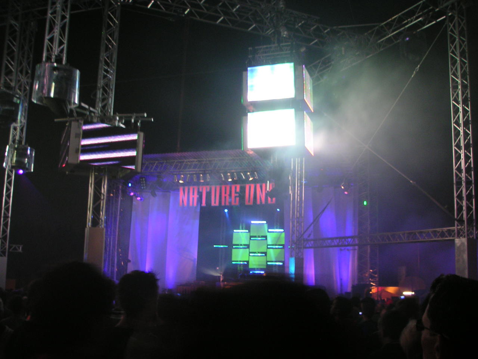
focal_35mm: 38
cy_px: 180
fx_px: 525
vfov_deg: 37.7
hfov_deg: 49.0
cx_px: 239
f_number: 2.8
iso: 100
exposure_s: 1/4
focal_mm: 6
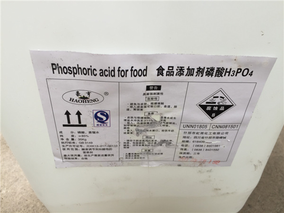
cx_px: 142
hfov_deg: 61.7
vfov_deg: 48.2
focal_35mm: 29
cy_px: 106
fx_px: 238
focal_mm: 4.15
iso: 40
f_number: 2.2
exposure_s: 1/100
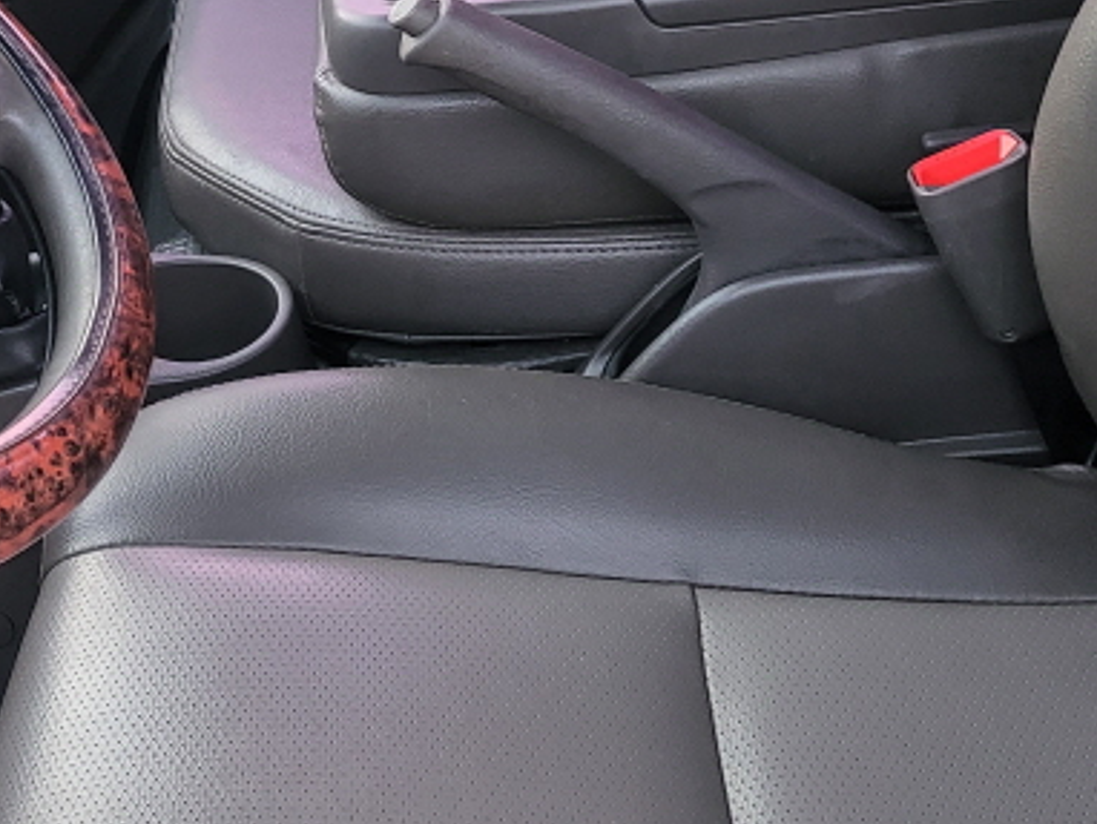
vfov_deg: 20.9
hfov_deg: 26.9
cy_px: 6
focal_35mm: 68
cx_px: -6
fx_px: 2156
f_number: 1.8
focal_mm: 4.25
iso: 400
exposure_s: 1/40
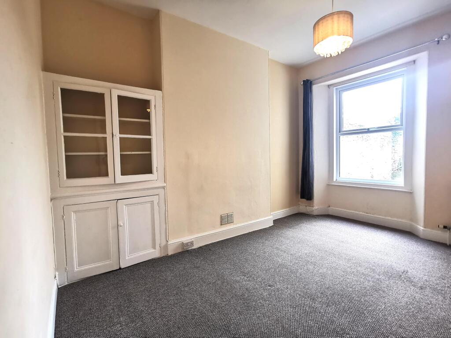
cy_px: 169
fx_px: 221
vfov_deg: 74.7
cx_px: 226
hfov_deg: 91.0
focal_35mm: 17
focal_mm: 2.26
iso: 250
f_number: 2.2
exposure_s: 1/50
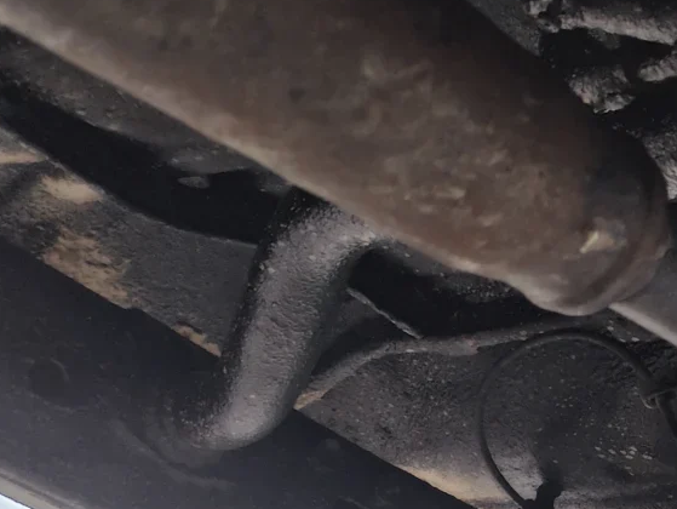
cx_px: 859
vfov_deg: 17.7
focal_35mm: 79
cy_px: 624
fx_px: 1546
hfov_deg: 22.3
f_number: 1.8
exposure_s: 1/15
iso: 200
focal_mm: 6.06
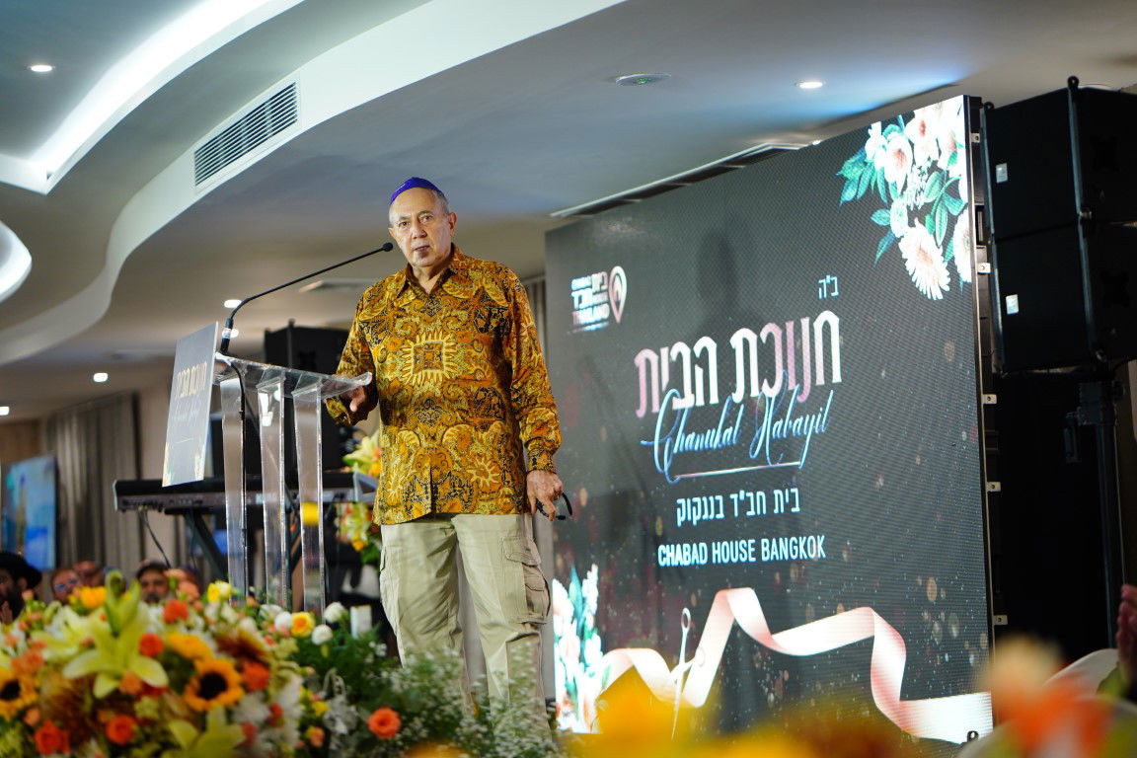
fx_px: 2684
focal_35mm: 85
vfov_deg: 16.1
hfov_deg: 23.9
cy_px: 379
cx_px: 568
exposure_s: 1/250
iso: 800
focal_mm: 85
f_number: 2
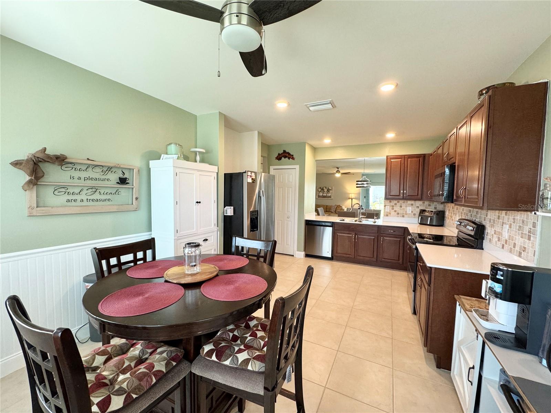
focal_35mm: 14
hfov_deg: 102.1
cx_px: 276
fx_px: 223
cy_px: 206
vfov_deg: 85.6
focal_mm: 2.22
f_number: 2.2
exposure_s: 1/60
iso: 200
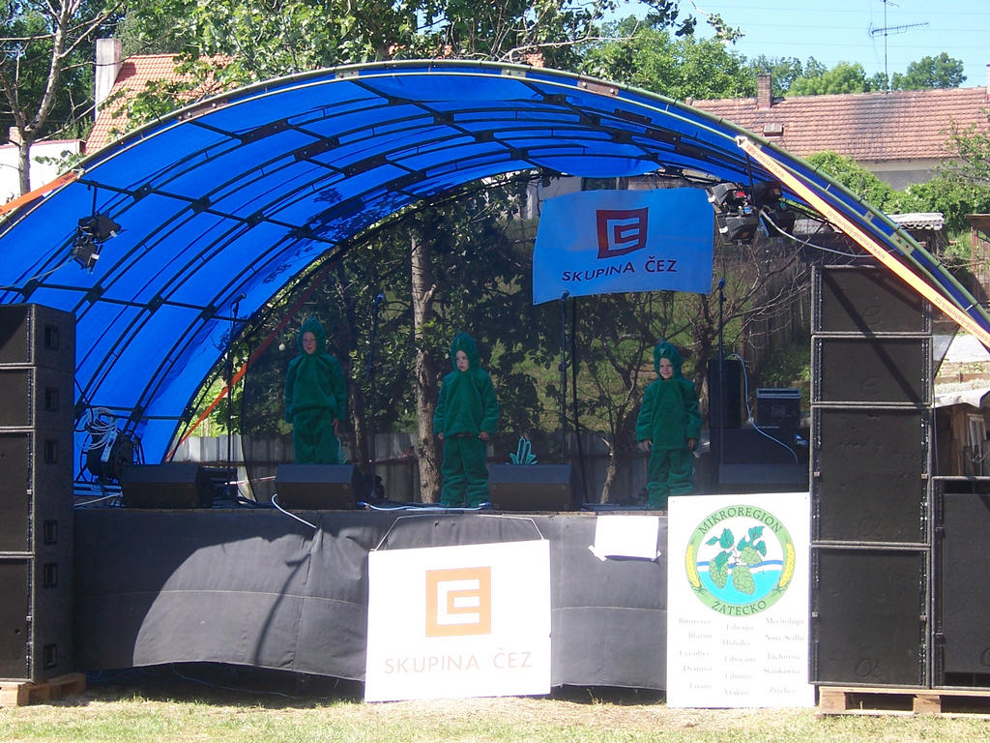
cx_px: 495
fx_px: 2088
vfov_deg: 20.2
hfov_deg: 26.7
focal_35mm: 73
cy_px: 372
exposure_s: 1/180
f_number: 4.8
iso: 80
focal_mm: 12.1
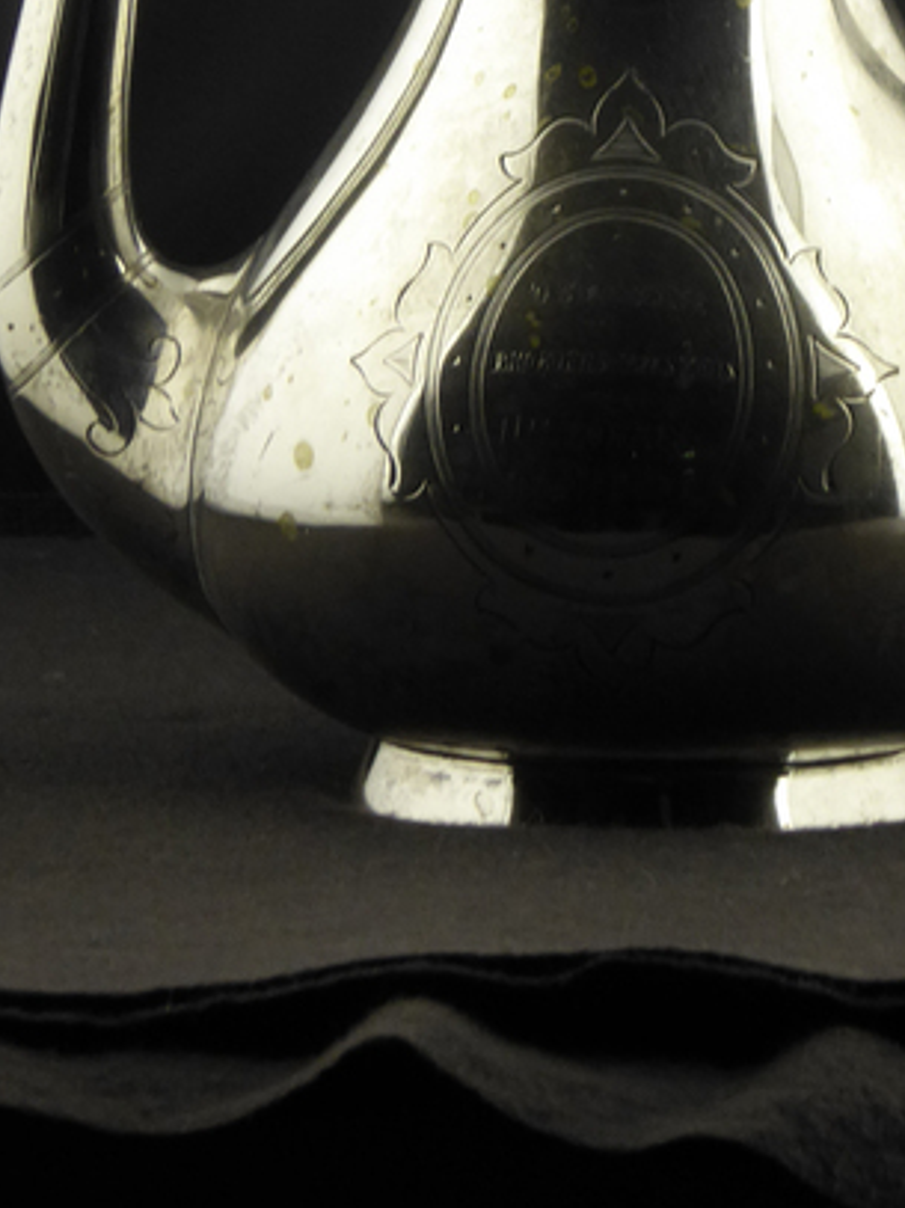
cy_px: 24
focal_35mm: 492
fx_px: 17159
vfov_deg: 4.0
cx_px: 638
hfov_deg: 3.0
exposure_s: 1/60
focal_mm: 35.8
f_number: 5.6
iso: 200
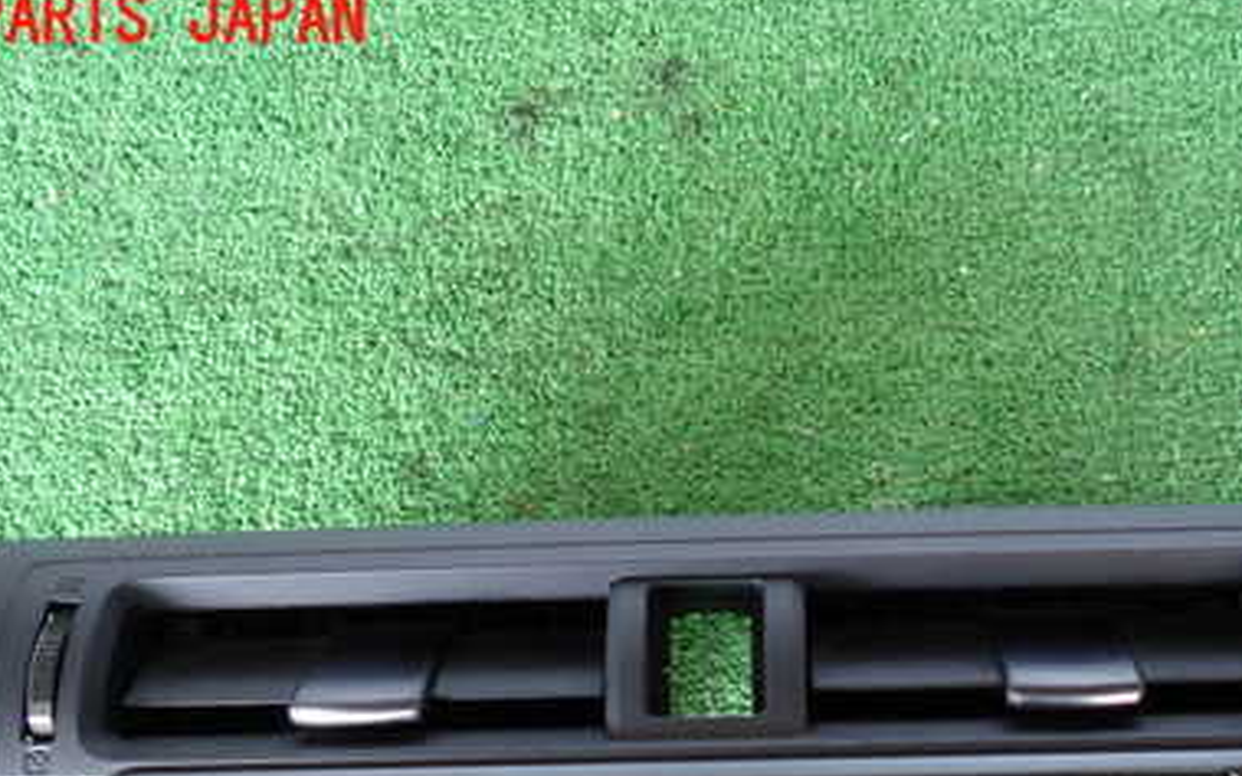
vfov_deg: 29.2
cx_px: 754
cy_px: 717
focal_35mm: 42
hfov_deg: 46.9
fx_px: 1422
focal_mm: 4.5
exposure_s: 1/40
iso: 200
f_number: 2
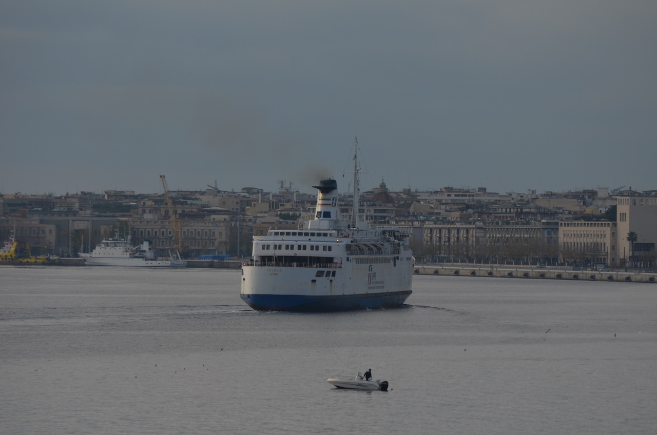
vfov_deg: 4.8
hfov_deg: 7.2
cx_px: 328
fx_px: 5191
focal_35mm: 285
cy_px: 218
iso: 200
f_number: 7.1
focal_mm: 190
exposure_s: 1/800
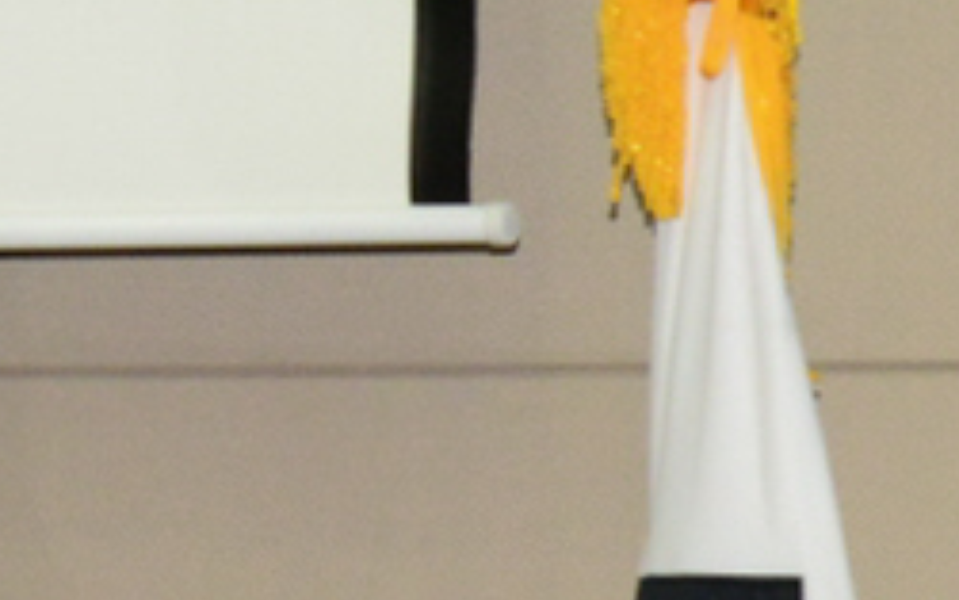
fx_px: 14875
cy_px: -82
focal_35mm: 569
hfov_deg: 3.6
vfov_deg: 2.3
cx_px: -1345
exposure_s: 1/80
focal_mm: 70
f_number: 8
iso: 1600
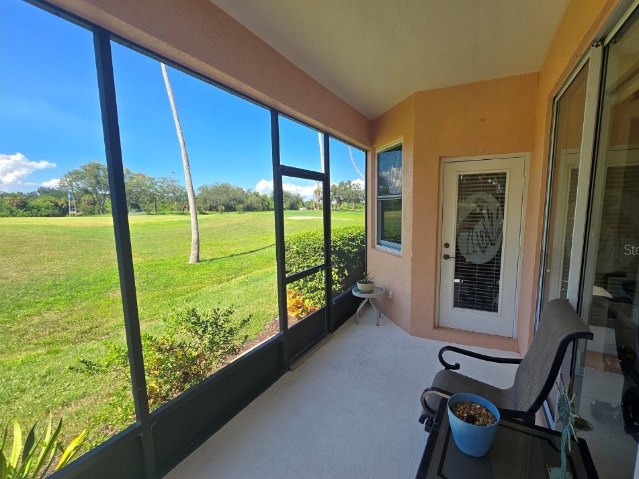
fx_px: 258
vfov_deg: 85.6
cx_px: 343
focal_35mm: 14
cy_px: 249
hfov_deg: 101.9
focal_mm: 2.2
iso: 50
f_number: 2.2
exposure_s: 1/598
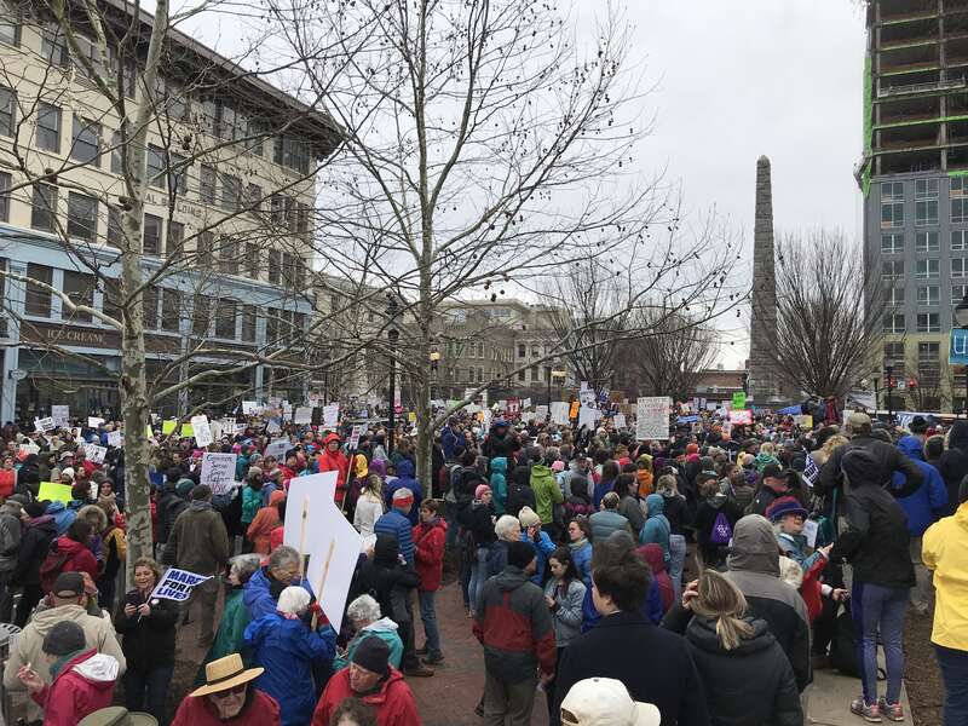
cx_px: 484
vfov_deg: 49.7
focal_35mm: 28
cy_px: 363
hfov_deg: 63.4
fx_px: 783
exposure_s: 1/833
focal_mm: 3.99
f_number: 1.8
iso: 20
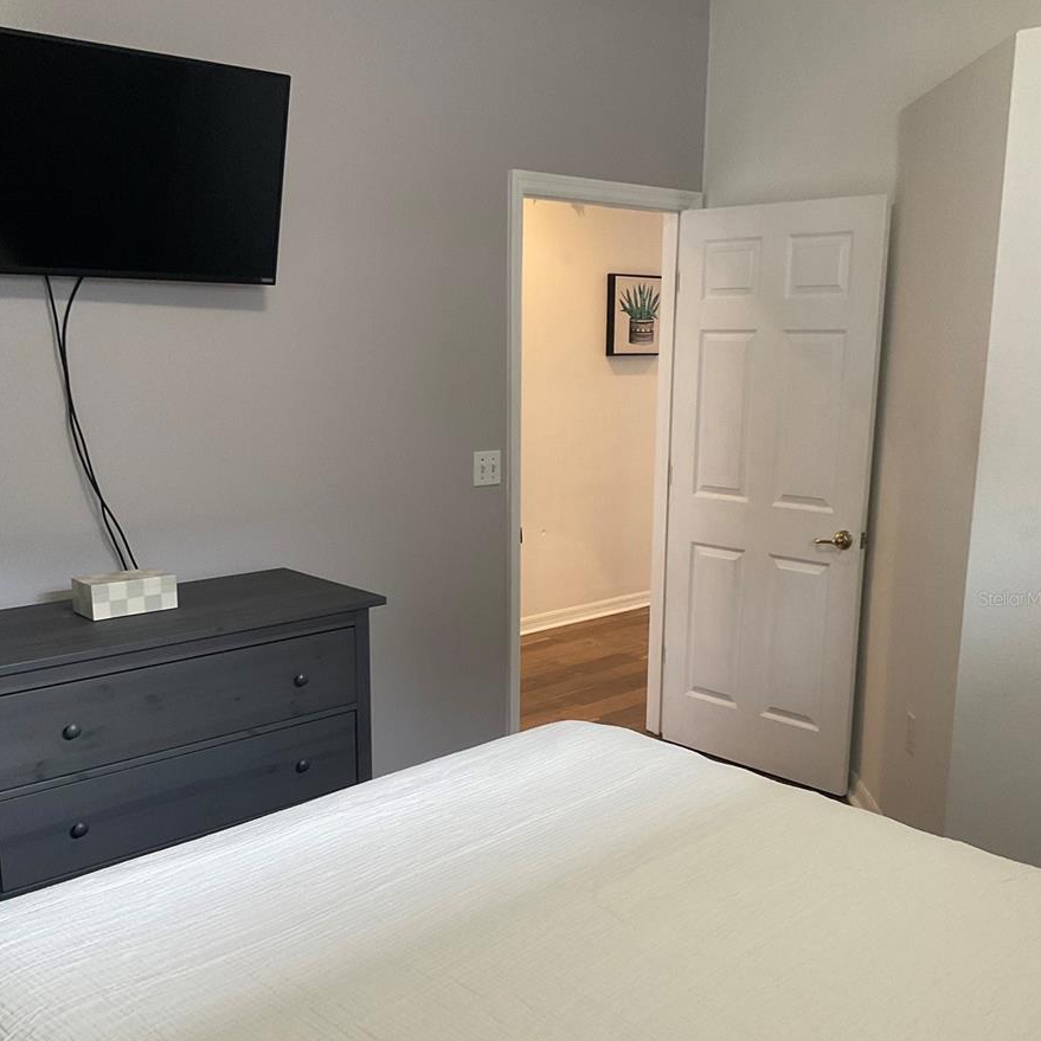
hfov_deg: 47.2
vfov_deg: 47.1
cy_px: 598
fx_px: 1191
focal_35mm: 35
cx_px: 529
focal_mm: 3
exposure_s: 1/60
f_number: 1.8
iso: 100
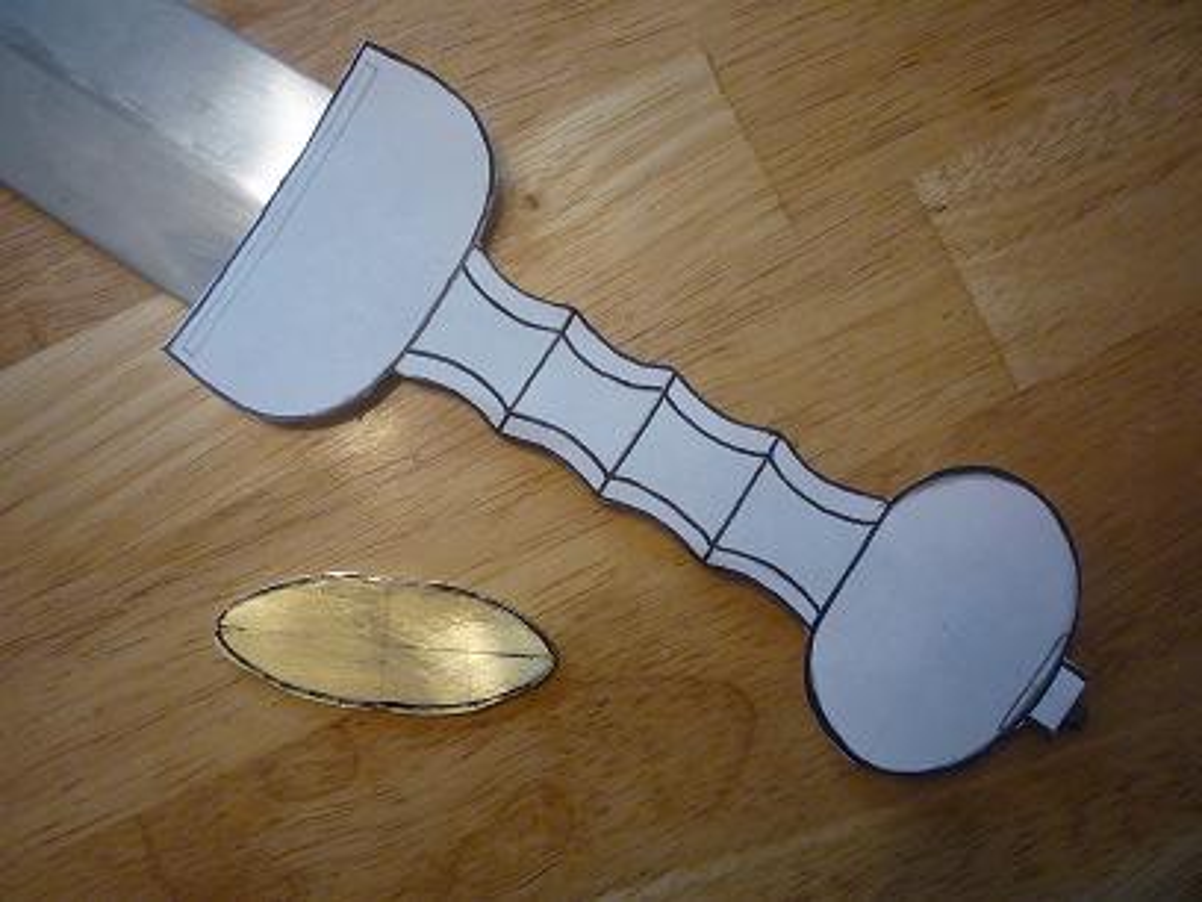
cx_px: 601
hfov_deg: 56.8
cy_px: 451
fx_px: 1111
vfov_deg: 44.2
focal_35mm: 32
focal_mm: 5.2
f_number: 3.3
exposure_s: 1/30
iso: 320
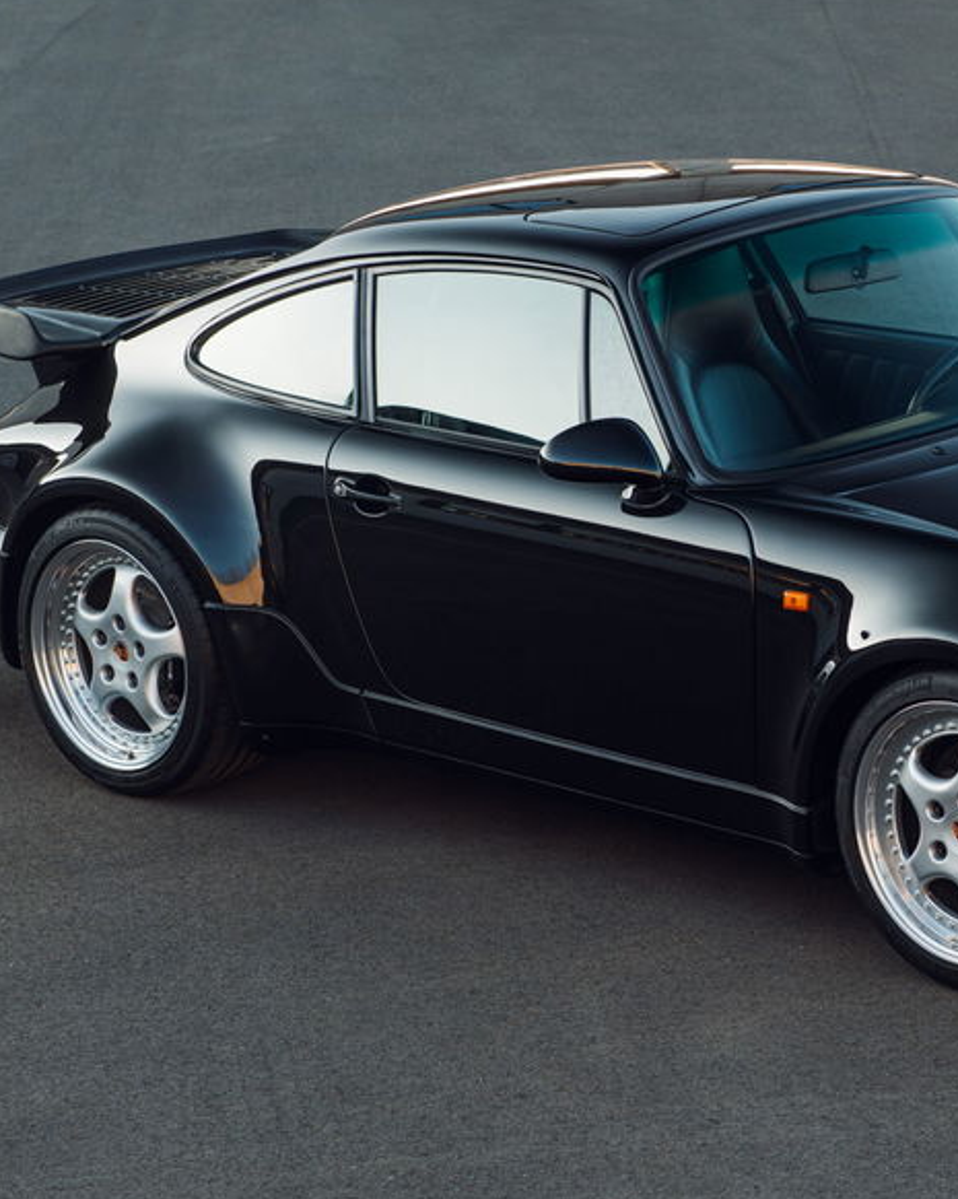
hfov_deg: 10.8
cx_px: 836
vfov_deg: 13.6
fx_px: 5037
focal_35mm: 142
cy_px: 557
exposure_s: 1/125
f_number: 5.6
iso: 400
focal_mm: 86
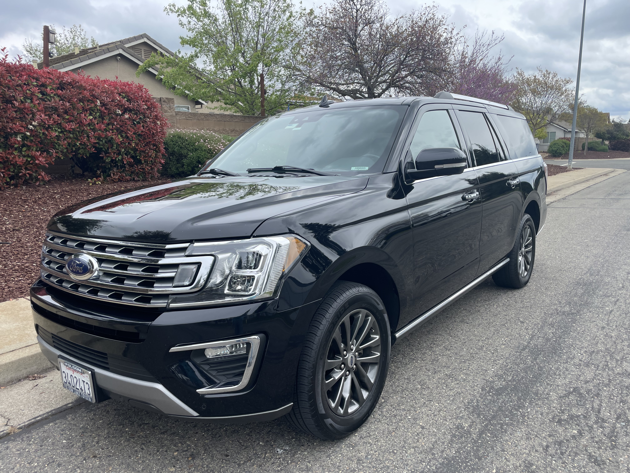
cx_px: 315
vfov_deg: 53.1
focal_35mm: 26
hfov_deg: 67.3
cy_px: 236
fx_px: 473
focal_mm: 4.2
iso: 32
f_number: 1.6
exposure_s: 1/1473
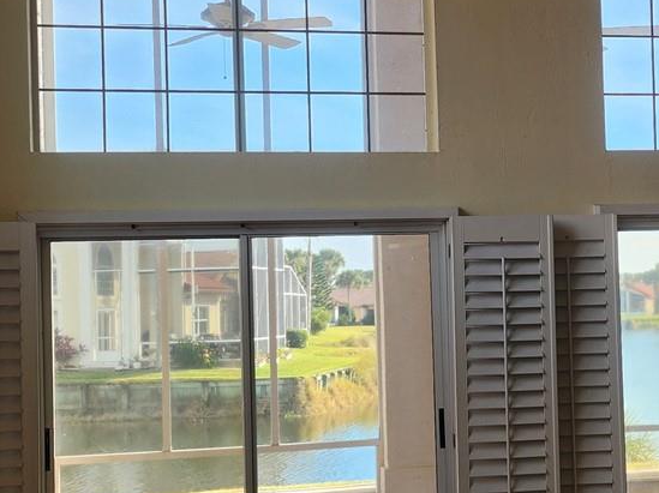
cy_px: 282
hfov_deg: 27.4
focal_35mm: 70
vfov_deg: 21.0
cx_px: 498
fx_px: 1332
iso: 50
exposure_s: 1/253
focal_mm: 5
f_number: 1.8
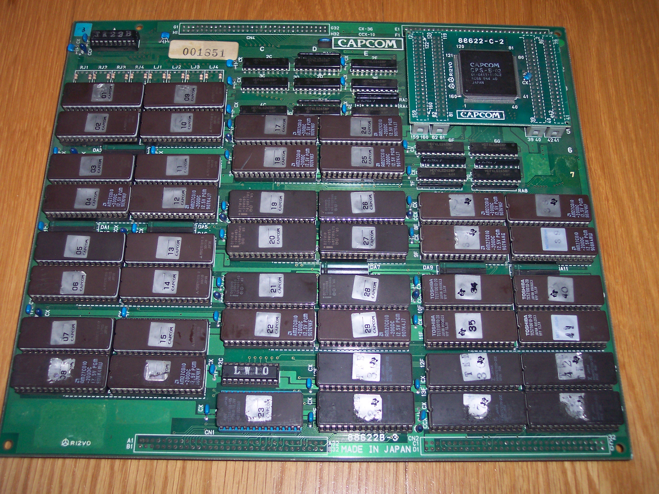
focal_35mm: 38
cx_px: 330
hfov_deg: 49.0
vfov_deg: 37.7
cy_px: 247
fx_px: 723
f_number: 2.8
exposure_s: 1/30
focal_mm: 8
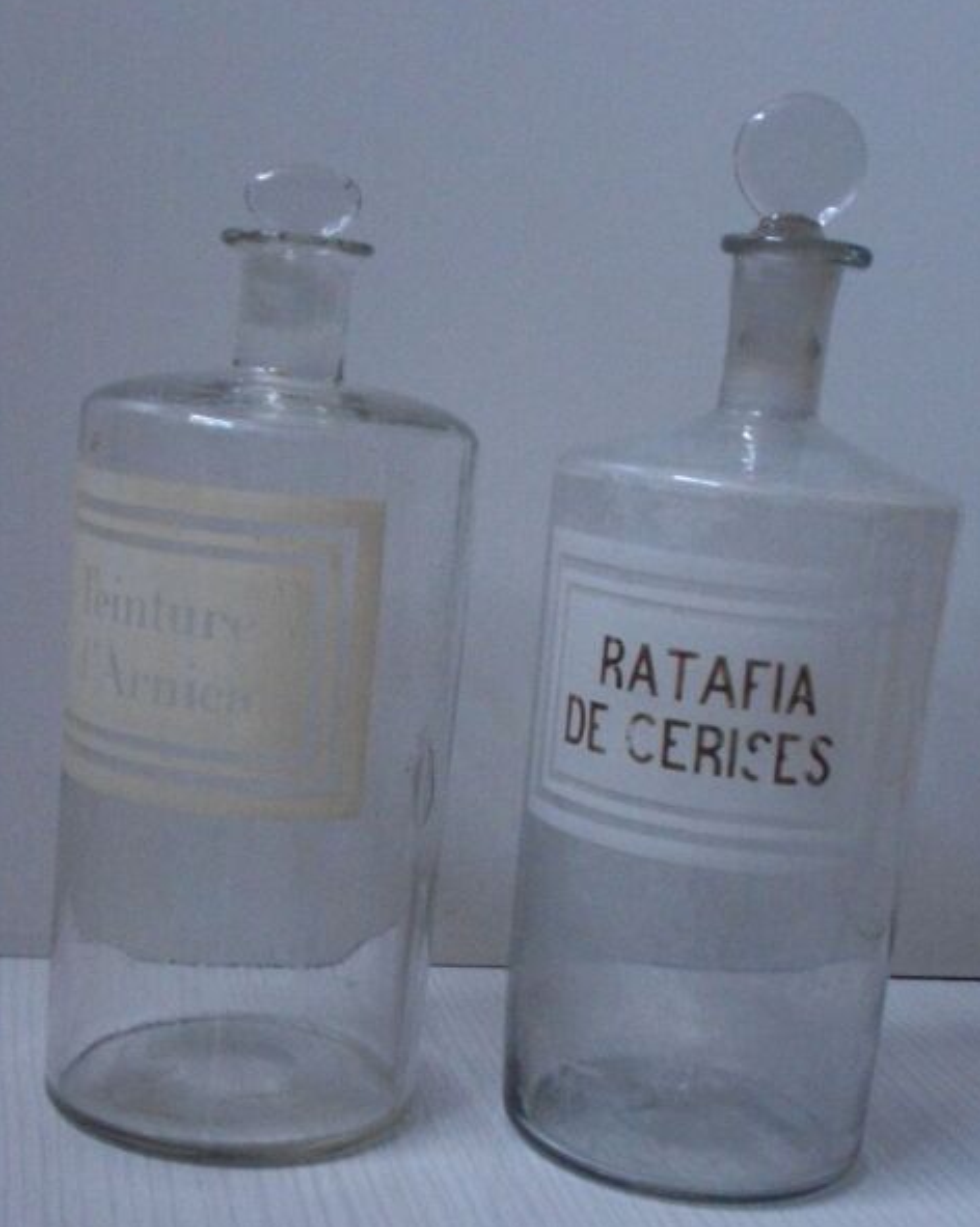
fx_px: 1996
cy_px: 642
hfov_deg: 27.6
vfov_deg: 34.2
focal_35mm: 55
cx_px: 492
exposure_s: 1/10
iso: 800
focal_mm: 9.1
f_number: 4.5
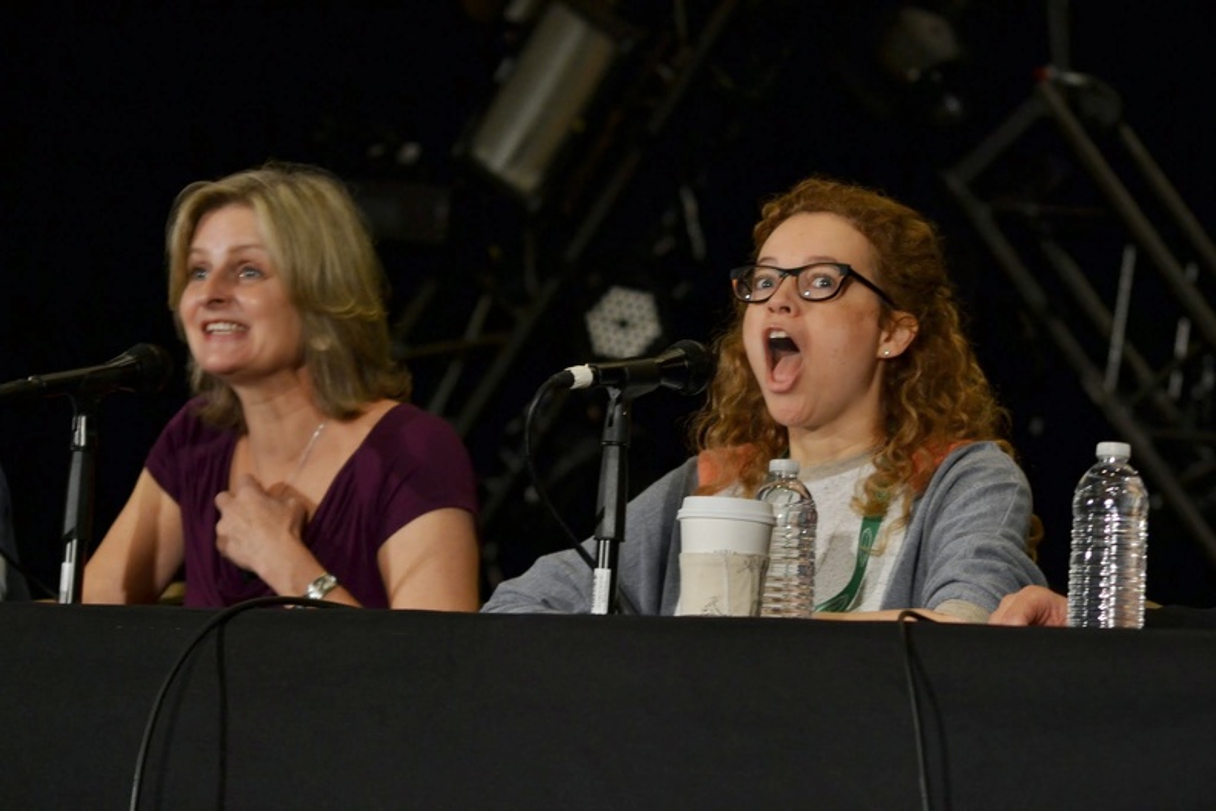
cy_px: 406
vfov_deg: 7.5
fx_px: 6181
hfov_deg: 11.2
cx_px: 608
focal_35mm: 183
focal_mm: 122
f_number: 5.6
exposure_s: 1/80
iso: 800
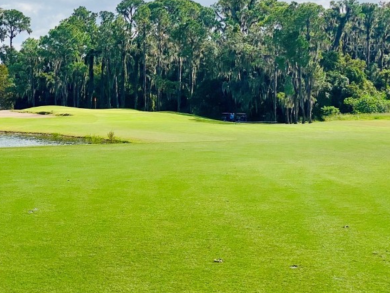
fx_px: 1025
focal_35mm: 91
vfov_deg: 16.1
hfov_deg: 21.2
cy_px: 46
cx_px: 67
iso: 25
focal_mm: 6
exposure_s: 1/3984
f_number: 2
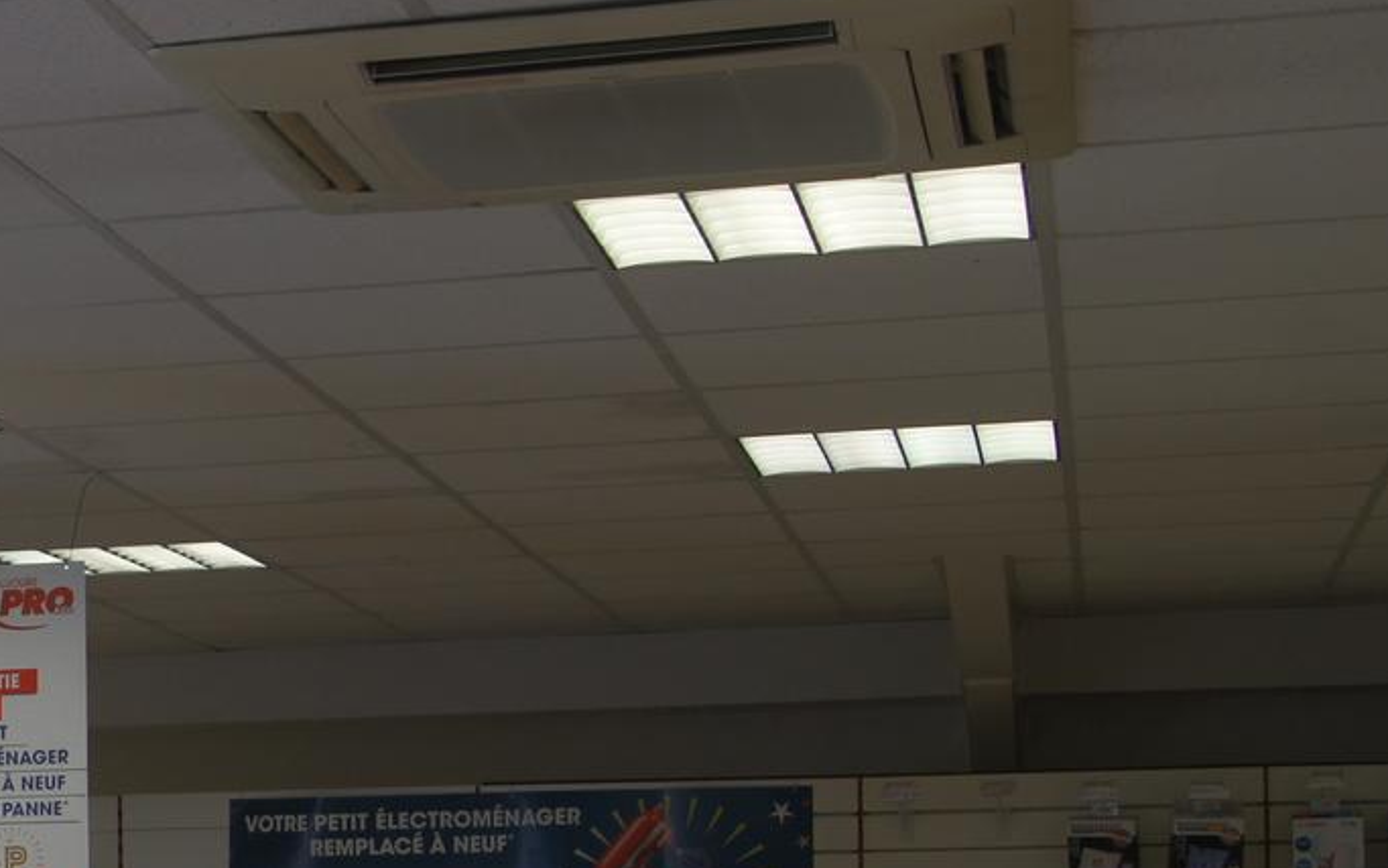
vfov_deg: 12.5
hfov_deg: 18.6
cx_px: -467
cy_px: 893
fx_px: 3897
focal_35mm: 103
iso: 200
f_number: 5.6
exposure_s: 1/60
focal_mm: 24
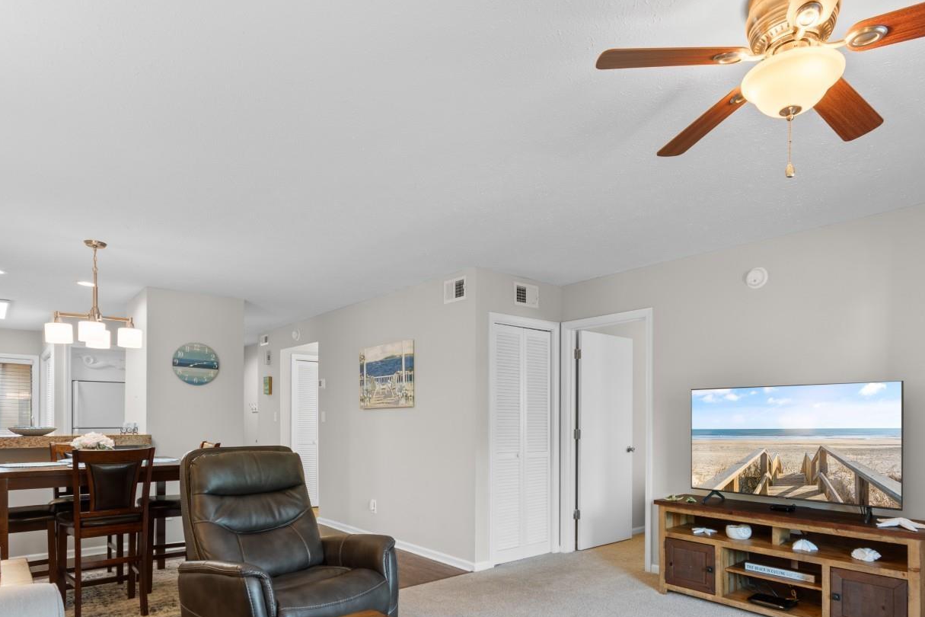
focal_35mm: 20
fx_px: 514
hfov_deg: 83.9
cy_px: 404
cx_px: 488
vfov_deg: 60.7
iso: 100
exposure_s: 2.5
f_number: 4.5
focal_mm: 10
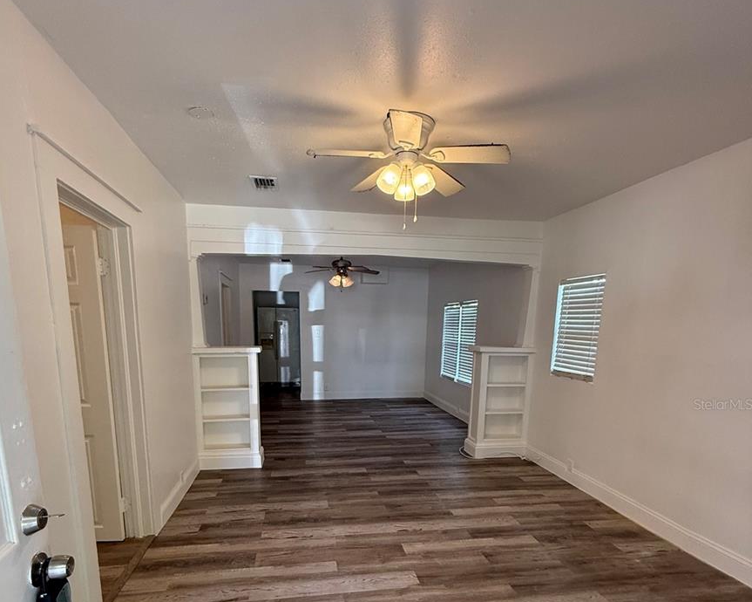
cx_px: 363
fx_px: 423
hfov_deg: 83.3
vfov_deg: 68.7
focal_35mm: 19
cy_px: 404
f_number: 2.2
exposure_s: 1/120
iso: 250
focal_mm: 2.22
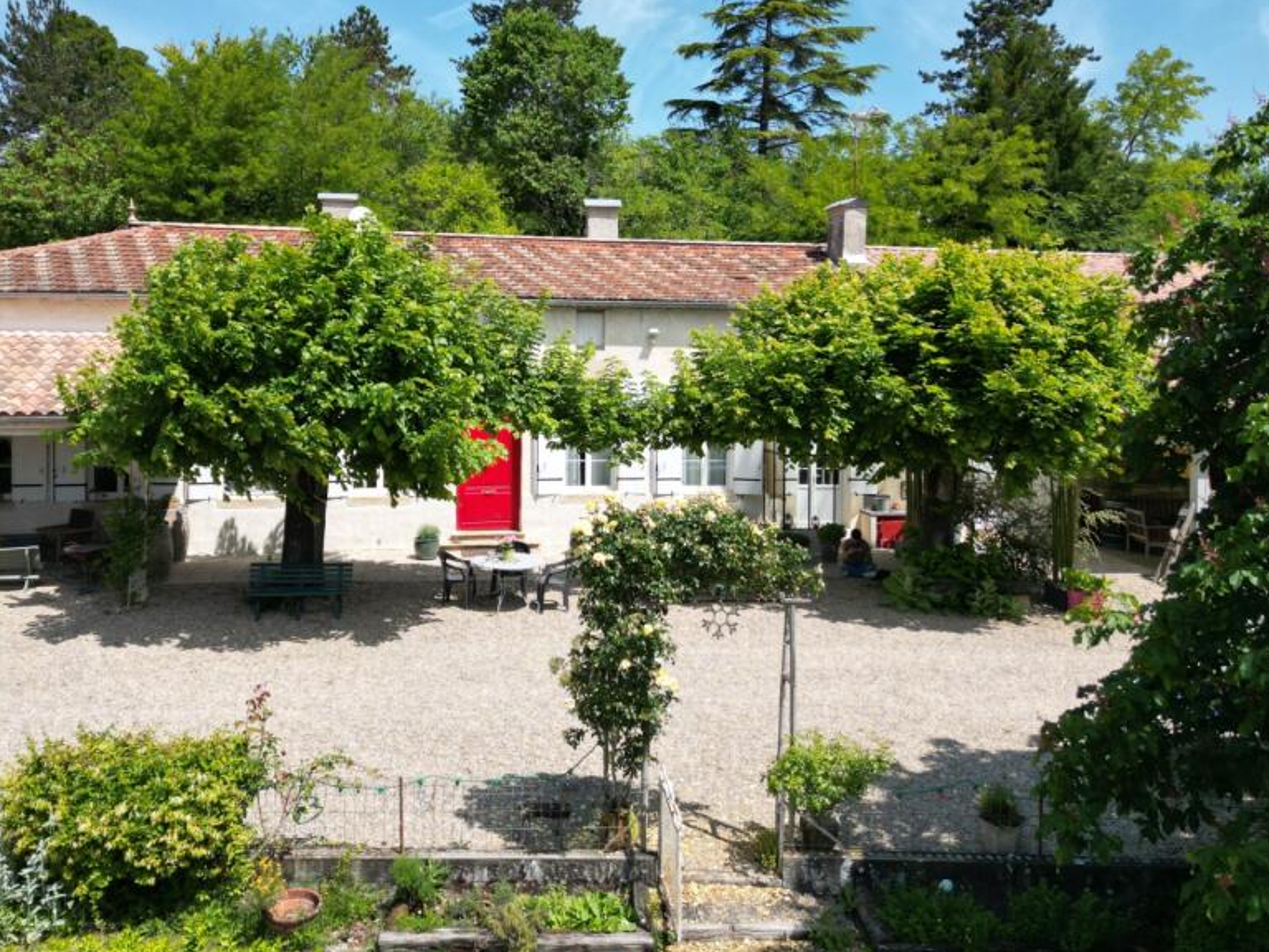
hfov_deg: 56.7
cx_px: 578
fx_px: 1173
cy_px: 364
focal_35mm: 32
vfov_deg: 43.8
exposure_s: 1/2500
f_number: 1.7
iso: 120
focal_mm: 6.72
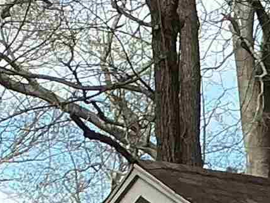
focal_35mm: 209
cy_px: 568
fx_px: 1631
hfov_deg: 7.9
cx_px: 871
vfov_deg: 6.6
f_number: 1.8
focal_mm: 3
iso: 25
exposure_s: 1/613
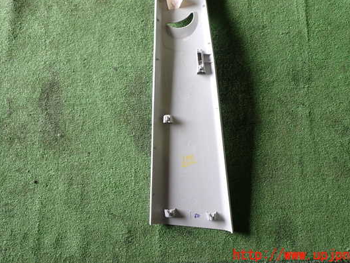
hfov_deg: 53.9
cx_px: 184
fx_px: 344
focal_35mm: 34
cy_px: 115
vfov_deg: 41.7
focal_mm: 5.4
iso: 200
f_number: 2.3
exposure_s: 1/60
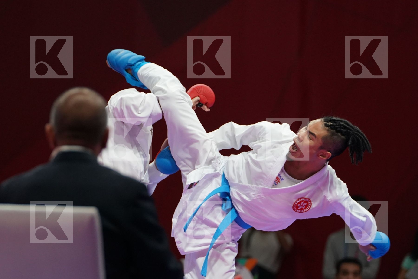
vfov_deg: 3.9
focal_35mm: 351
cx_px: 209
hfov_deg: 5.9
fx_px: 4075
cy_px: 140
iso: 2500
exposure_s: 1/1000
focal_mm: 234
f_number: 4
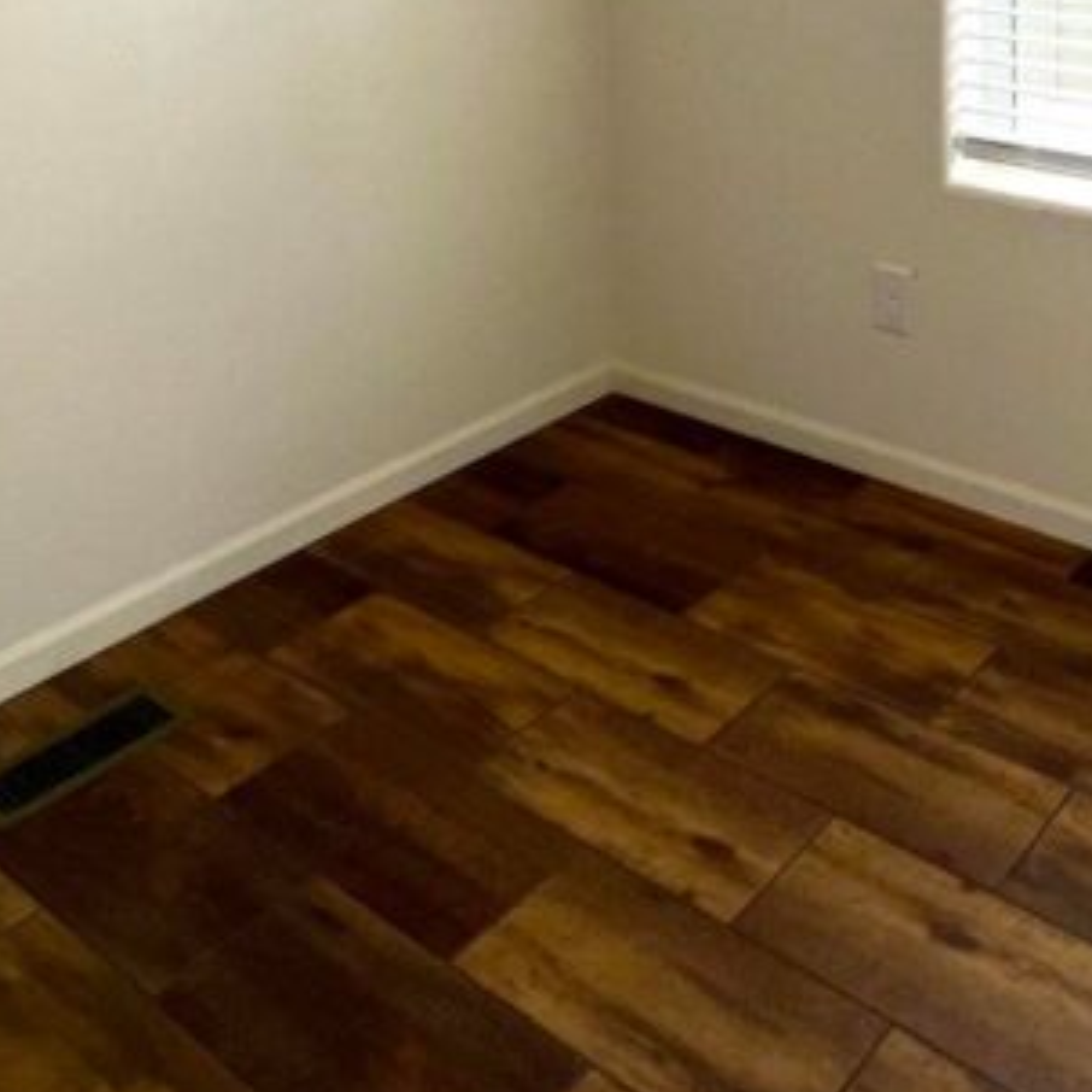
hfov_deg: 41.9
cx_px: 774
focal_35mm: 39
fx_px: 1392
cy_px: -105
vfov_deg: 36.4
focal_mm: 1.57
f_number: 1.8
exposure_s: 1/99
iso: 50
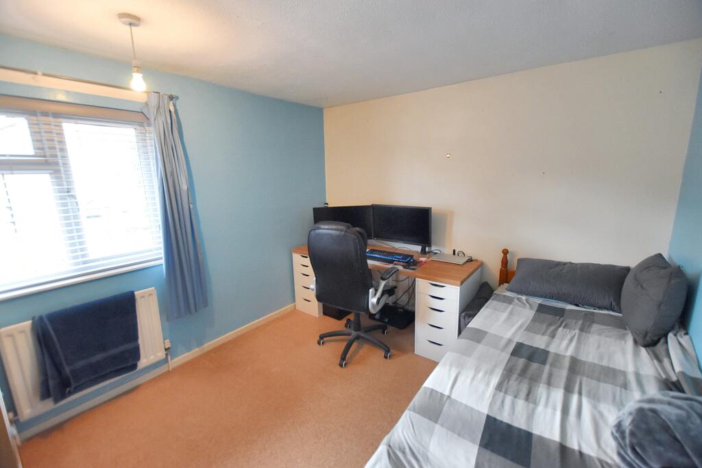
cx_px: 351
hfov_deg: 100.4
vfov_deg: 77.3
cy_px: 234
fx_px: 293
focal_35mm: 15
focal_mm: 10
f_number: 3.5
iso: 1250
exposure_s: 1/125
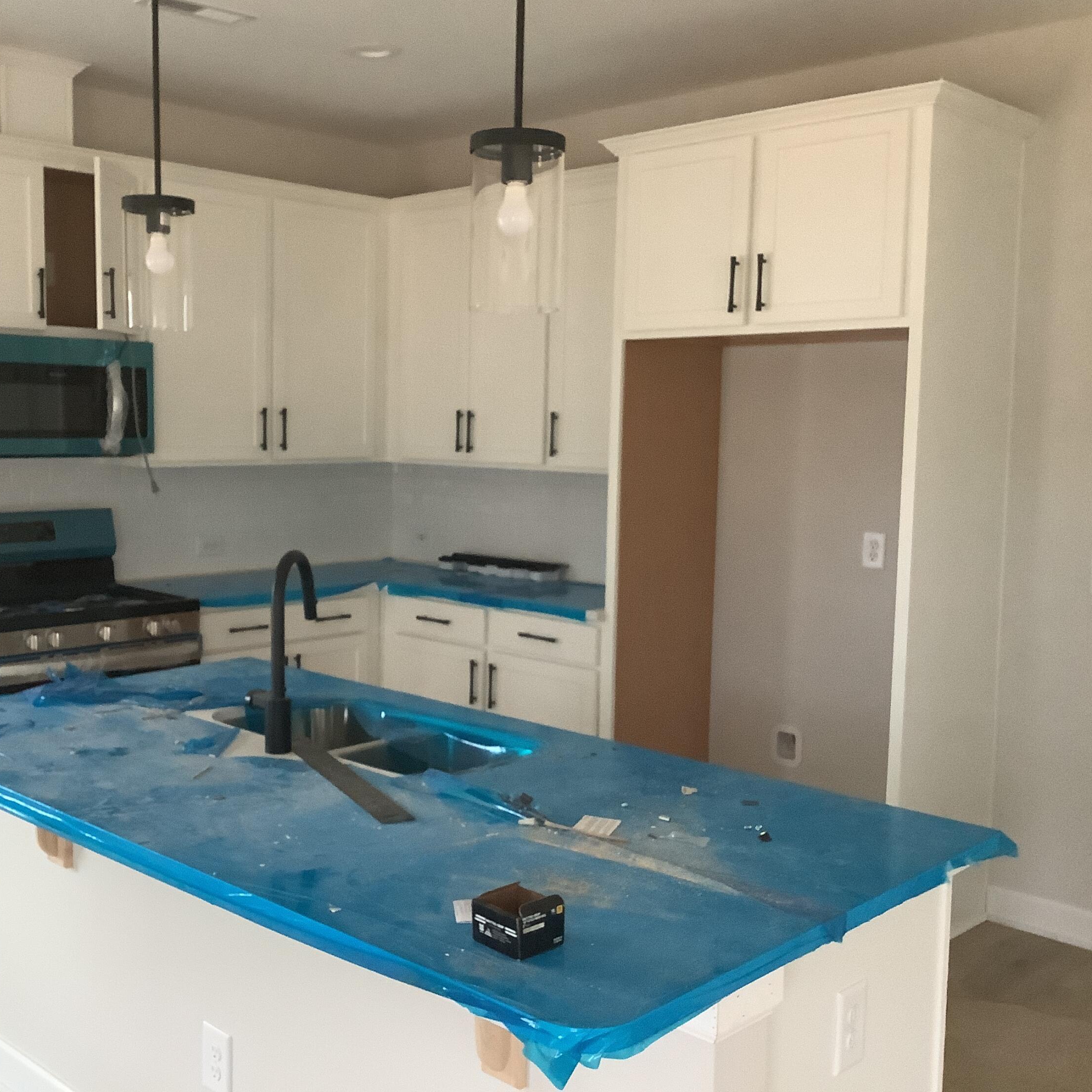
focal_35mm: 37
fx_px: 1321
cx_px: 416
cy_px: 542
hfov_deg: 44.6
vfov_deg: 44.9
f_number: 2.4
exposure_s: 1/30
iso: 400
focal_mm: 3.3
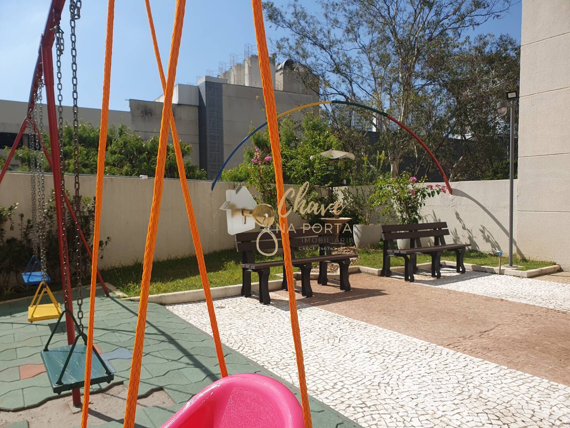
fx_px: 428
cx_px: 285
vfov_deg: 53.1
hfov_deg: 67.3
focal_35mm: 26
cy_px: 214
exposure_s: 1/1604
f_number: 2.4
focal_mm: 4.32
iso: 50
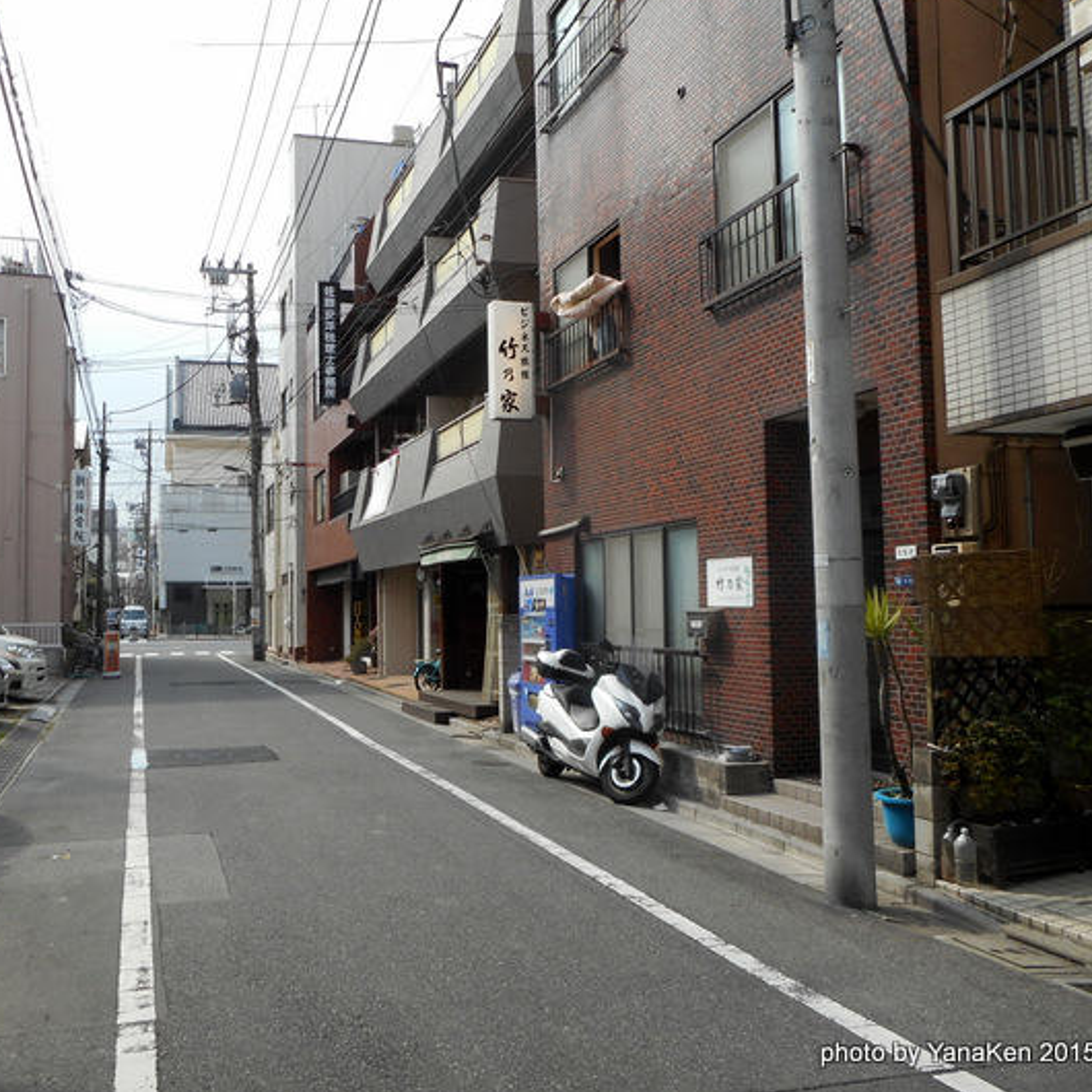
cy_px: 542
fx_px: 1071
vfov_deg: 54.0
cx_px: 416
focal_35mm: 30
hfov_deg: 53.5
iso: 80
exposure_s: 1/400
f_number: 3.7
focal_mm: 4.5
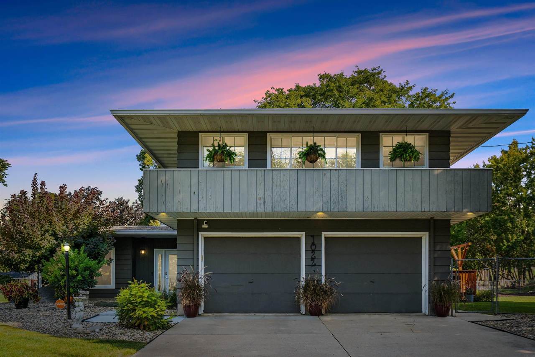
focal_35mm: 30
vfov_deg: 43.6
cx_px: 268
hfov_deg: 61.9
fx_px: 446
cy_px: 178
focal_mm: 30
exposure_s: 1/500
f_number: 9
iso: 400
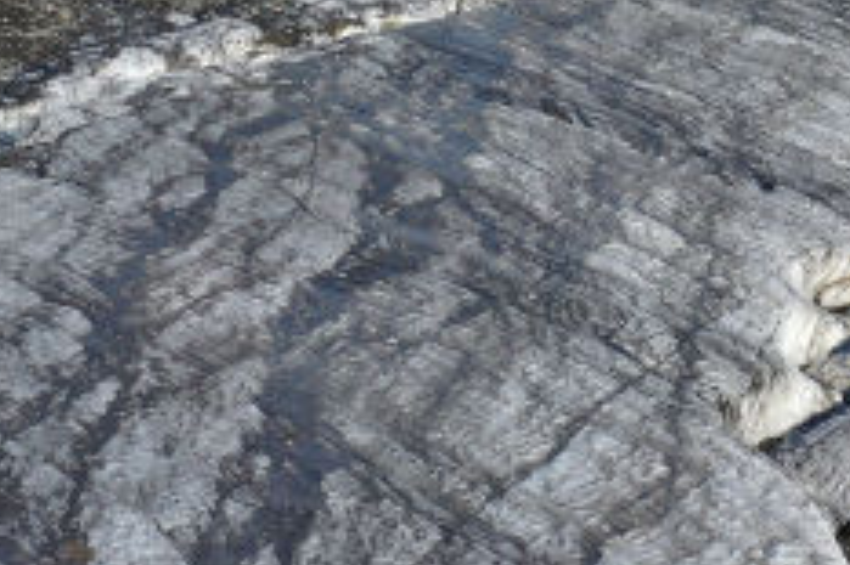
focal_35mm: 123
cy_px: -53
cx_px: 700
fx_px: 2902
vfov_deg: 11.0
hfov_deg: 16.5
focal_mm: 10.26
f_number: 4
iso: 100
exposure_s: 1/100
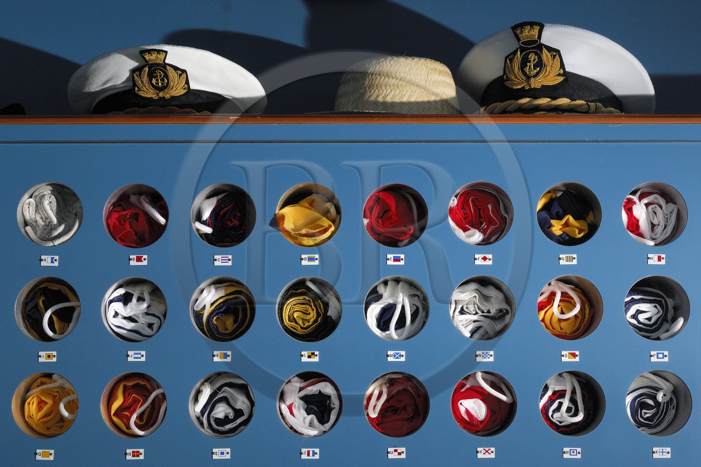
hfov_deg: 28.1
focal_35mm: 72
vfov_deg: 18.9
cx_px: 350
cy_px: 234
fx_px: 1402
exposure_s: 1/60
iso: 400
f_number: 8
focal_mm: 48
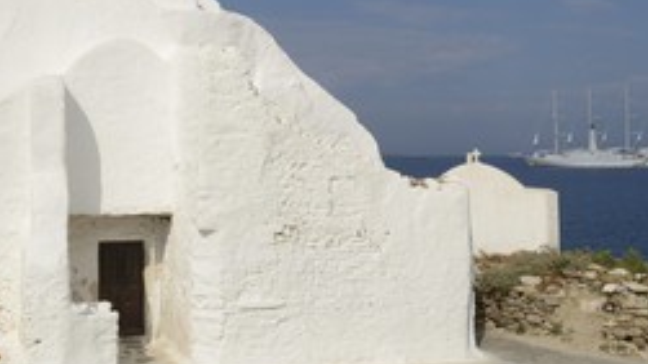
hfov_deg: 36.9
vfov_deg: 21.4
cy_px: 142
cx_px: 225
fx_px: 962
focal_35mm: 56
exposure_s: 1/250
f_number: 18
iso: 200
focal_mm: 32
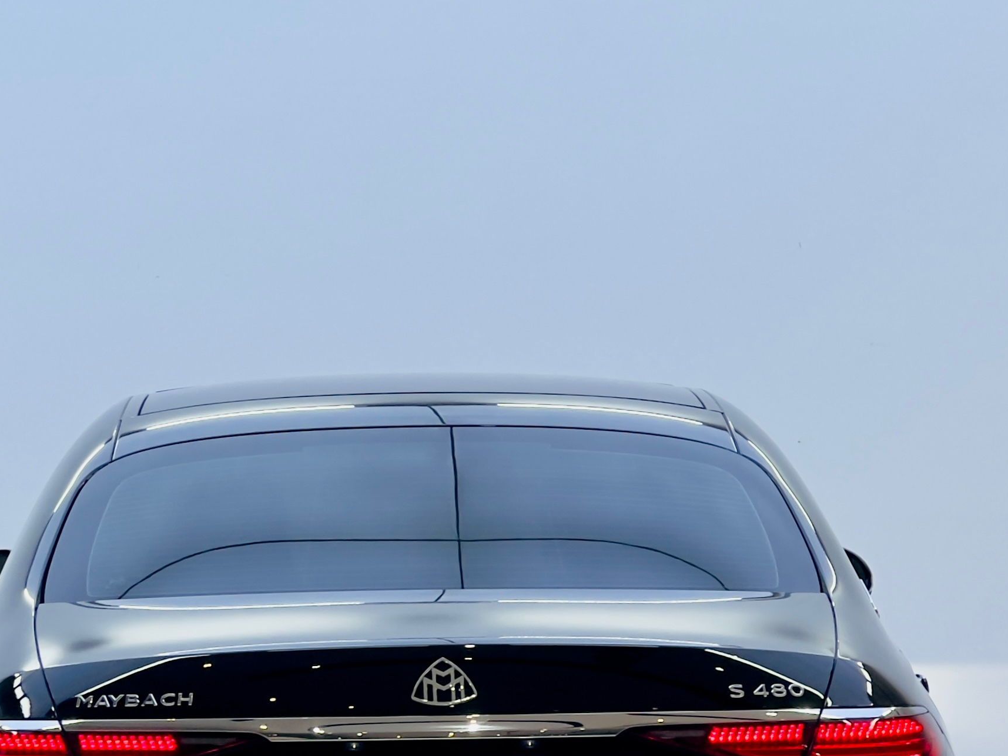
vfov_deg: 8.2
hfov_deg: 10.9
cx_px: 431
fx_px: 5270
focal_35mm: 181
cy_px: 700
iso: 32
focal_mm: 9
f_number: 2.8
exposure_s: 1/148
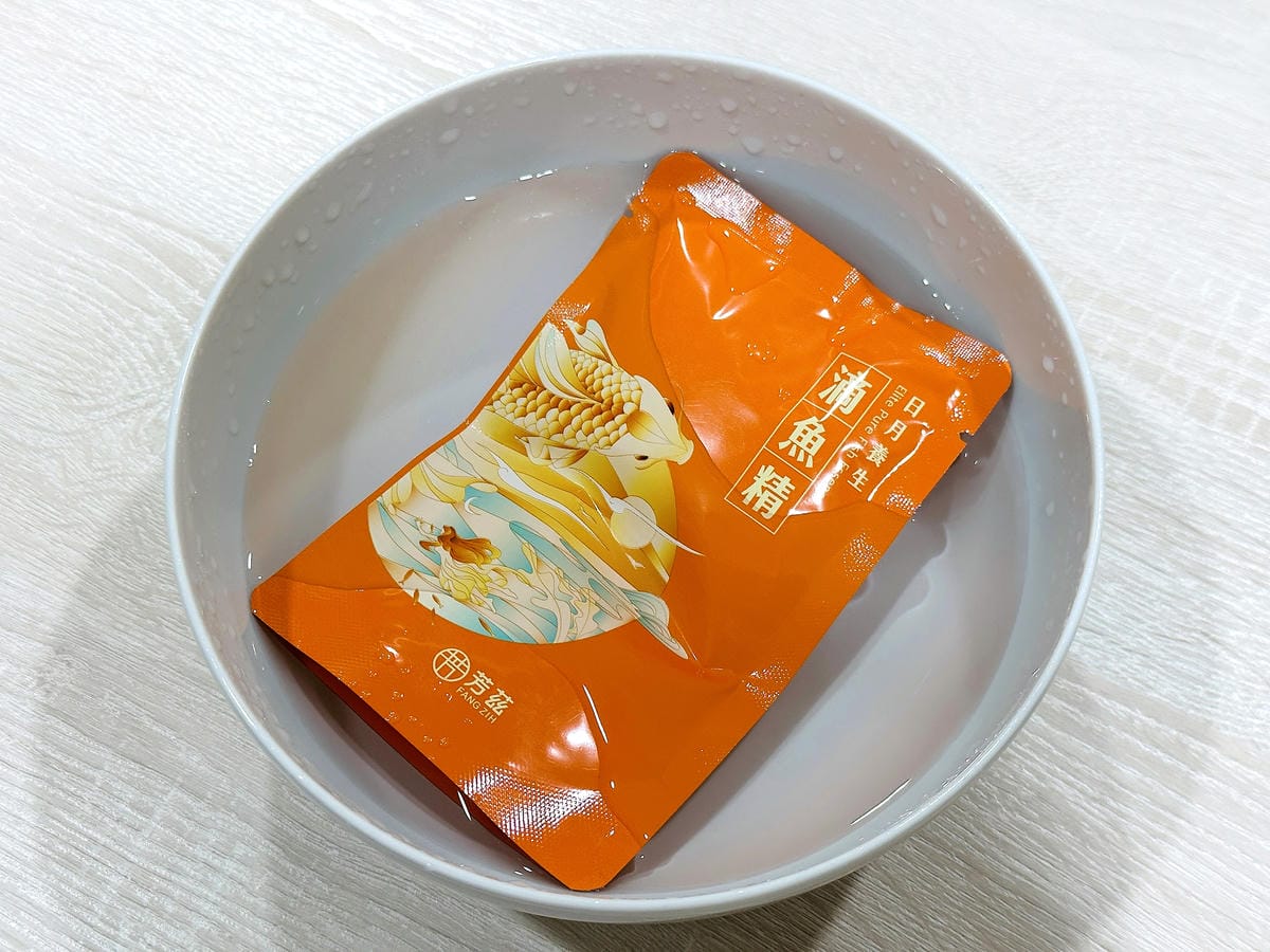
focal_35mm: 48
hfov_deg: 39.7
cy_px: 476
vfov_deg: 30.3
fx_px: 1761
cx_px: 635
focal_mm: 6.86
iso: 100
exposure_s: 1/120
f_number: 1.78
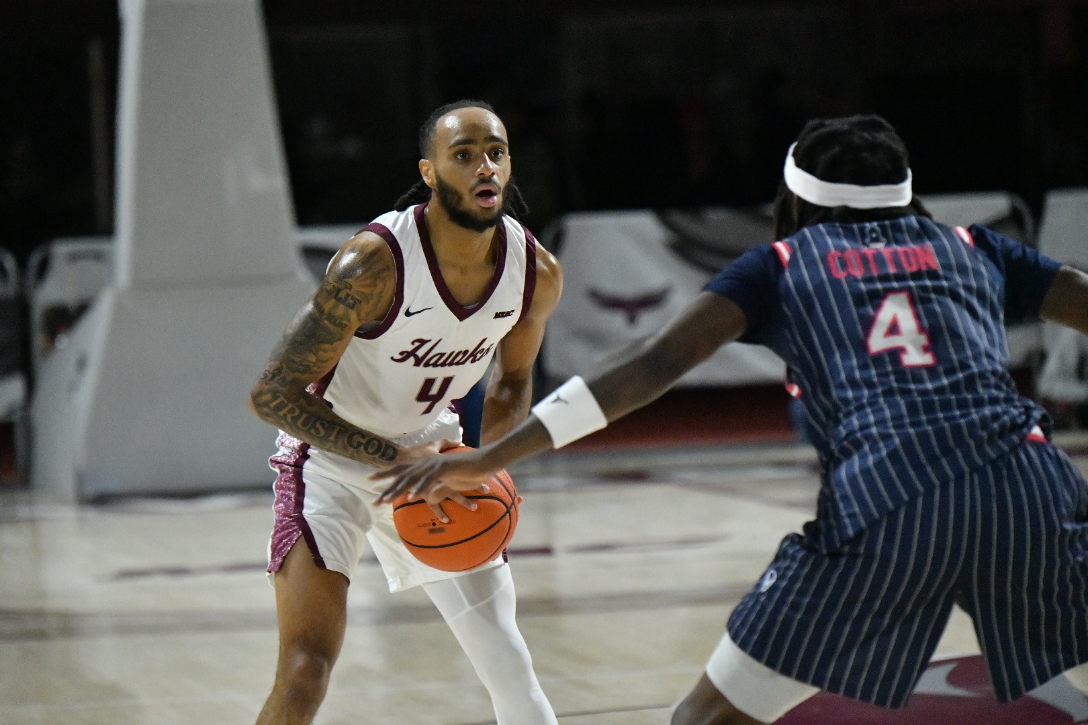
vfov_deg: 5.1
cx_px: 544
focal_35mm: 270
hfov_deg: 7.6
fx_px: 8159
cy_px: 362
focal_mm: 270
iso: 10000
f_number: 5.6
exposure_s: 1/1600
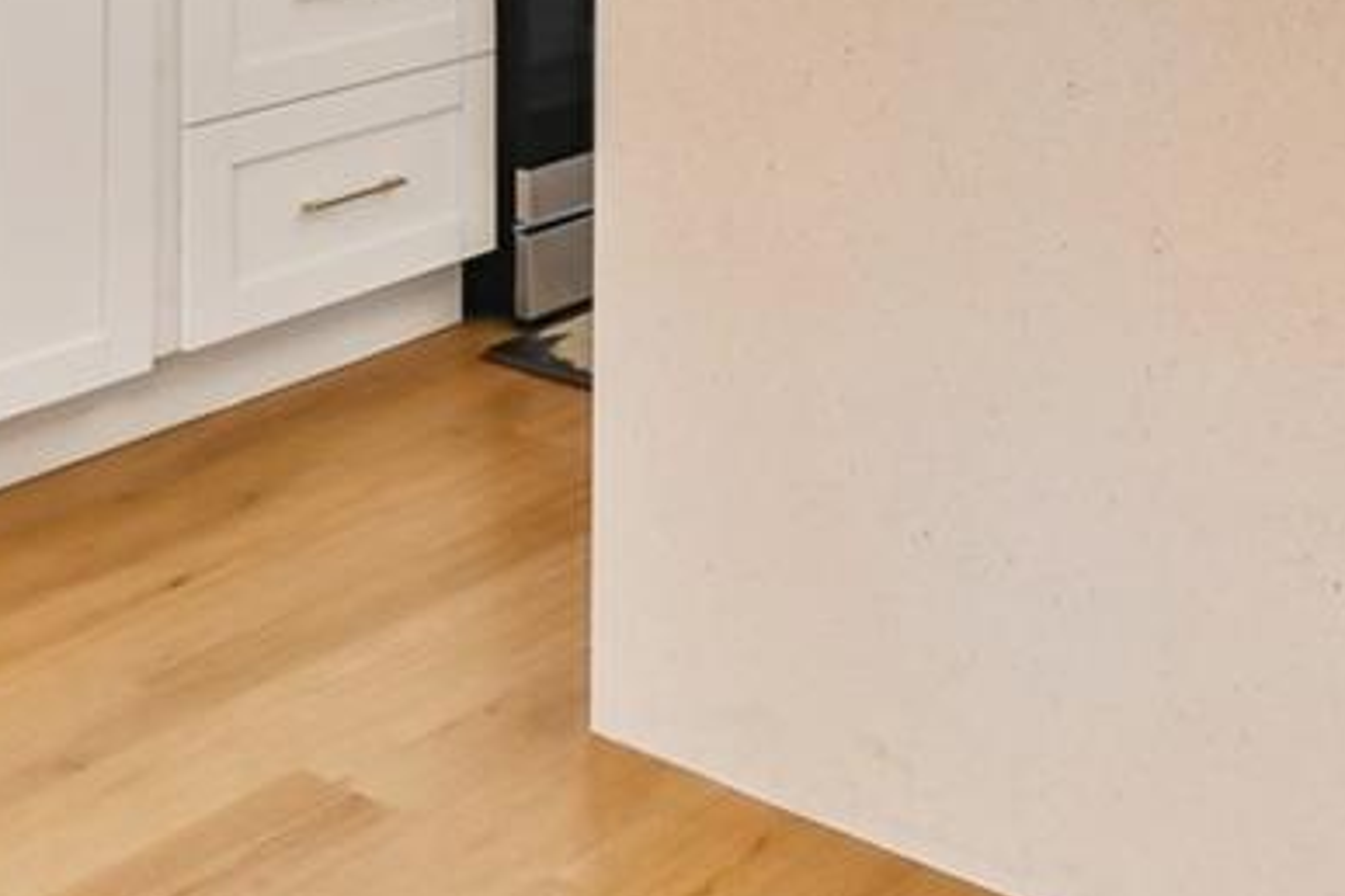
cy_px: -563
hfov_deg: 31.6
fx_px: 2316
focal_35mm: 62
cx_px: 1067
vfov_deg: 18.6
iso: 100
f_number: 7.1
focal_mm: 10
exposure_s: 1/5
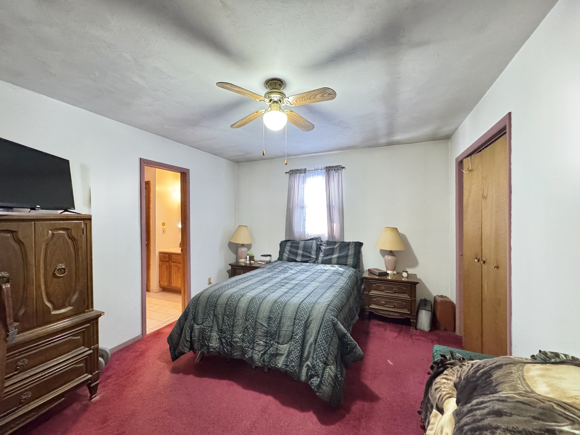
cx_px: 290
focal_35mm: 14
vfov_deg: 85.7
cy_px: 218
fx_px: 235
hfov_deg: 102.1
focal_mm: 2.22
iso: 1000
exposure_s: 1/40
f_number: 2.2
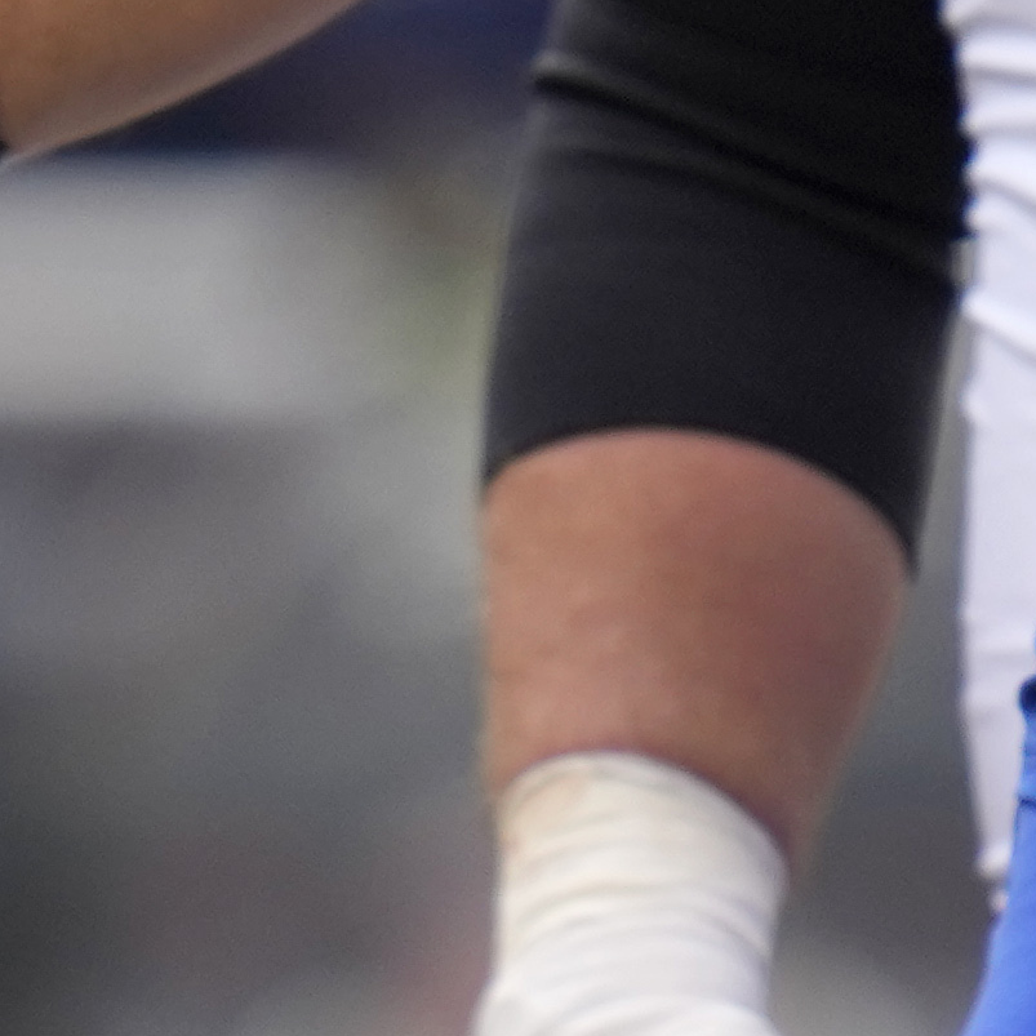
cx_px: 392
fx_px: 120745
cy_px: -662
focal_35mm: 3566
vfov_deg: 0.5
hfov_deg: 0.5
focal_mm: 400
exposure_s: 1/2000
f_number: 2.8
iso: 400
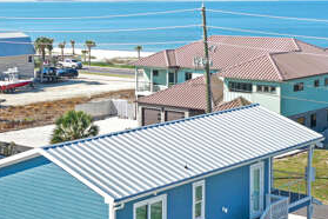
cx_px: 166
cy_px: 158
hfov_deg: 26.3
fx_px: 702
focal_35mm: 77
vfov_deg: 17.6
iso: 100
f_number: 5
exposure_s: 1/320
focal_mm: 10.26
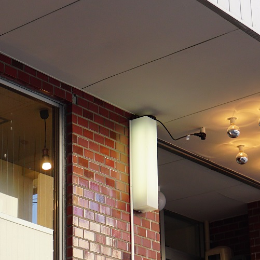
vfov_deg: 15.3
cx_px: 62
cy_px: 236
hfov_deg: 15.4
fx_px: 956
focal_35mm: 113
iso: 160
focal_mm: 22.1
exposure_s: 1/250
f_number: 3.5
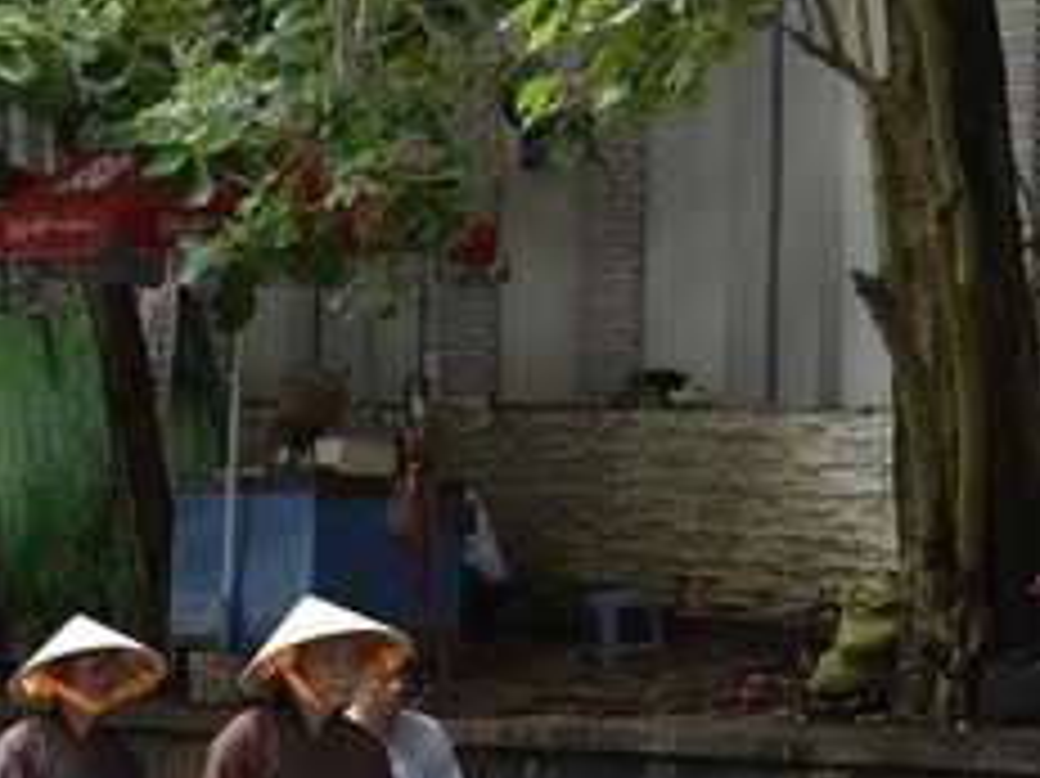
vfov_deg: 11.4
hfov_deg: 14.4
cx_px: -419
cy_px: 609
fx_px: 3904
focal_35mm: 130
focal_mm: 48
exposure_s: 1/160
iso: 320
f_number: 5
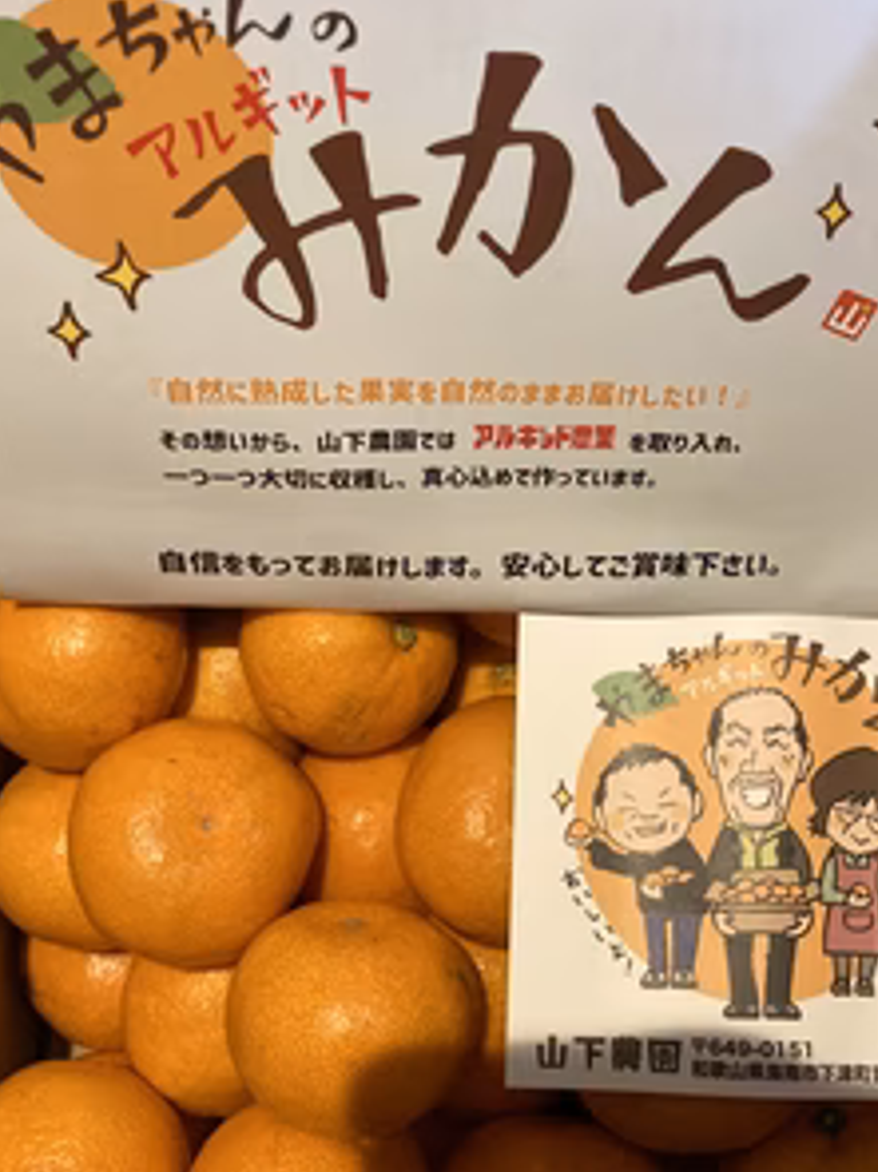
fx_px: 1286
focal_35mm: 38
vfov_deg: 48.9
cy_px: 632
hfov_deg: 37.6
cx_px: 489
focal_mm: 3.99
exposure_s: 1/40
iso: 400
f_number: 1.8
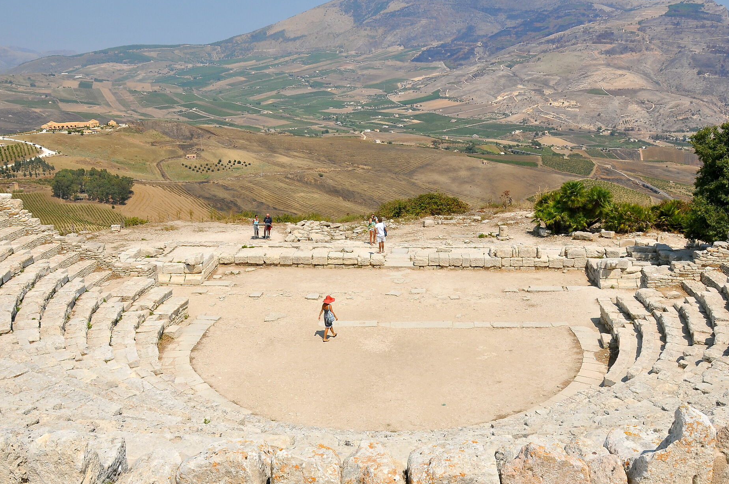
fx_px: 708
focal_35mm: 35
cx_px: 360
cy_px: 248
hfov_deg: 54.5
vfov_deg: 37.8
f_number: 10
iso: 200
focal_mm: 18
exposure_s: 1/400
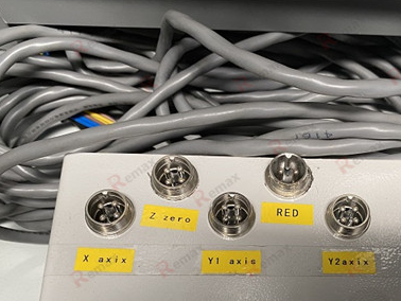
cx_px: 301
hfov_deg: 41.6
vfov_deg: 31.8
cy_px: 250
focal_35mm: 44
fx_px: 510
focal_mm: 4.25
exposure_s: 1/96
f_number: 1.8
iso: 125
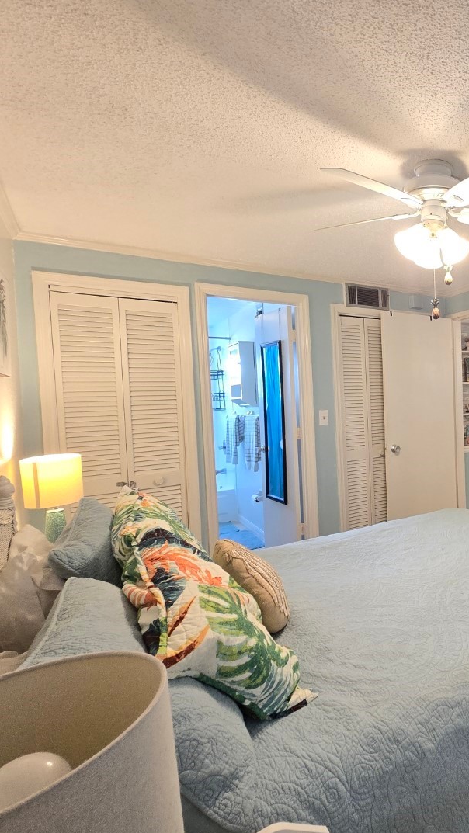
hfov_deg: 49.0
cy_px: 418
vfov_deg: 89.6
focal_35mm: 19
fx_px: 420
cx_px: 458
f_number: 2.2
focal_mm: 2.2
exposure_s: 1/120
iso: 250
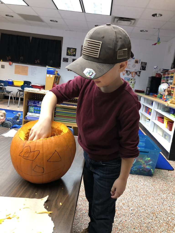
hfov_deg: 49.7
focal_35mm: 28
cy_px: 116
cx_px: 88
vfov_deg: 63.4
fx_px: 189
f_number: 1.8
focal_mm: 3.99
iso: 40
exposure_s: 1/17
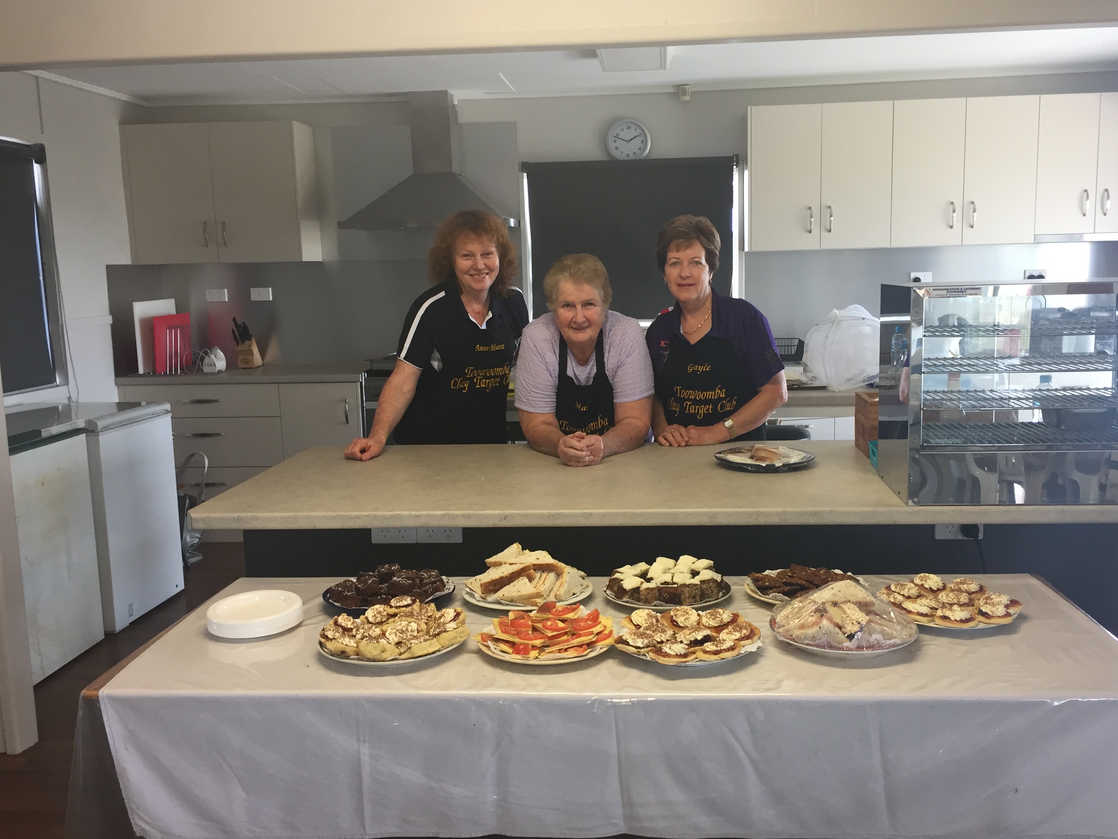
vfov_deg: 44.2
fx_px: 1034
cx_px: 607
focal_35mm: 32
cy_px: 423
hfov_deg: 56.7
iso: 40
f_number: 2.2
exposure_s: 1/33
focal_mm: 4.15
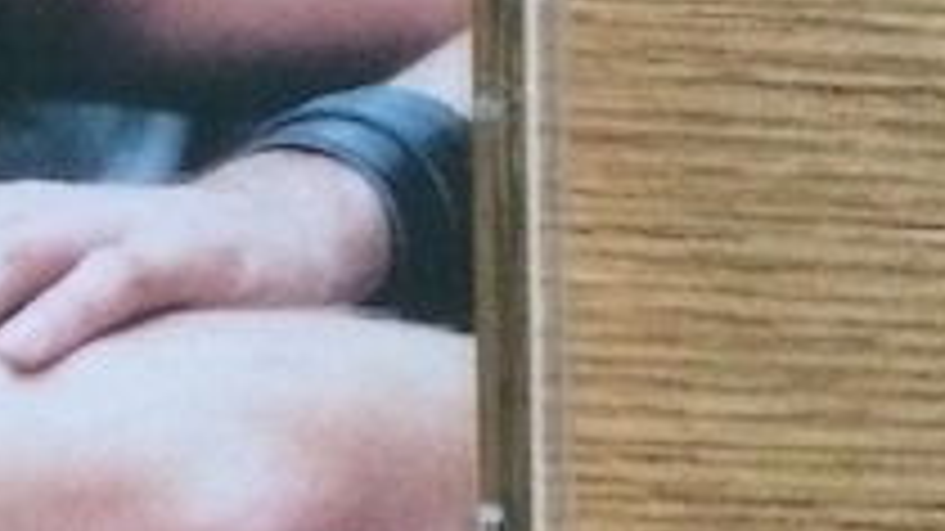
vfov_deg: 7.6
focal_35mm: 159
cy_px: 86
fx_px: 3983
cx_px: -612
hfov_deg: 12.6
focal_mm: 4.12
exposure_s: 1/15
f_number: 2.2
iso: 500
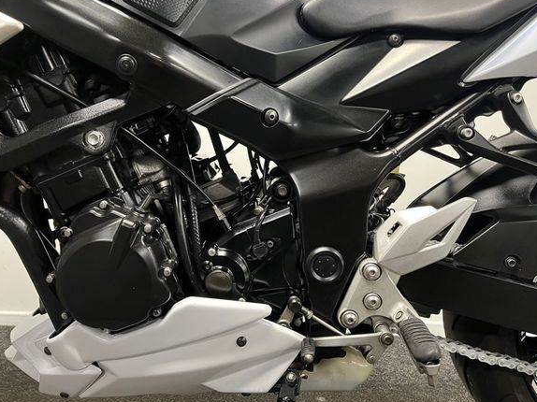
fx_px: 450
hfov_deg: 61.7
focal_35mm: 29
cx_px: 265
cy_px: 189
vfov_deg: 48.2
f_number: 1.6
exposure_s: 1/33
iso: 400
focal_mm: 5.1
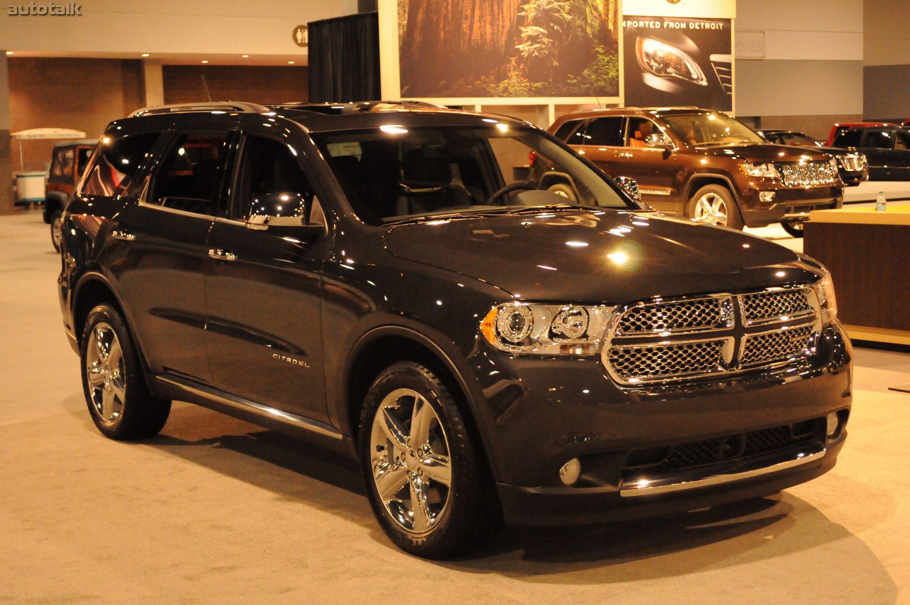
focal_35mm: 60
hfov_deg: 33.4
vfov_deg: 22.6
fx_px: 1515
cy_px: 302
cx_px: 455
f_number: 5.3
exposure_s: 1/100
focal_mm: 40
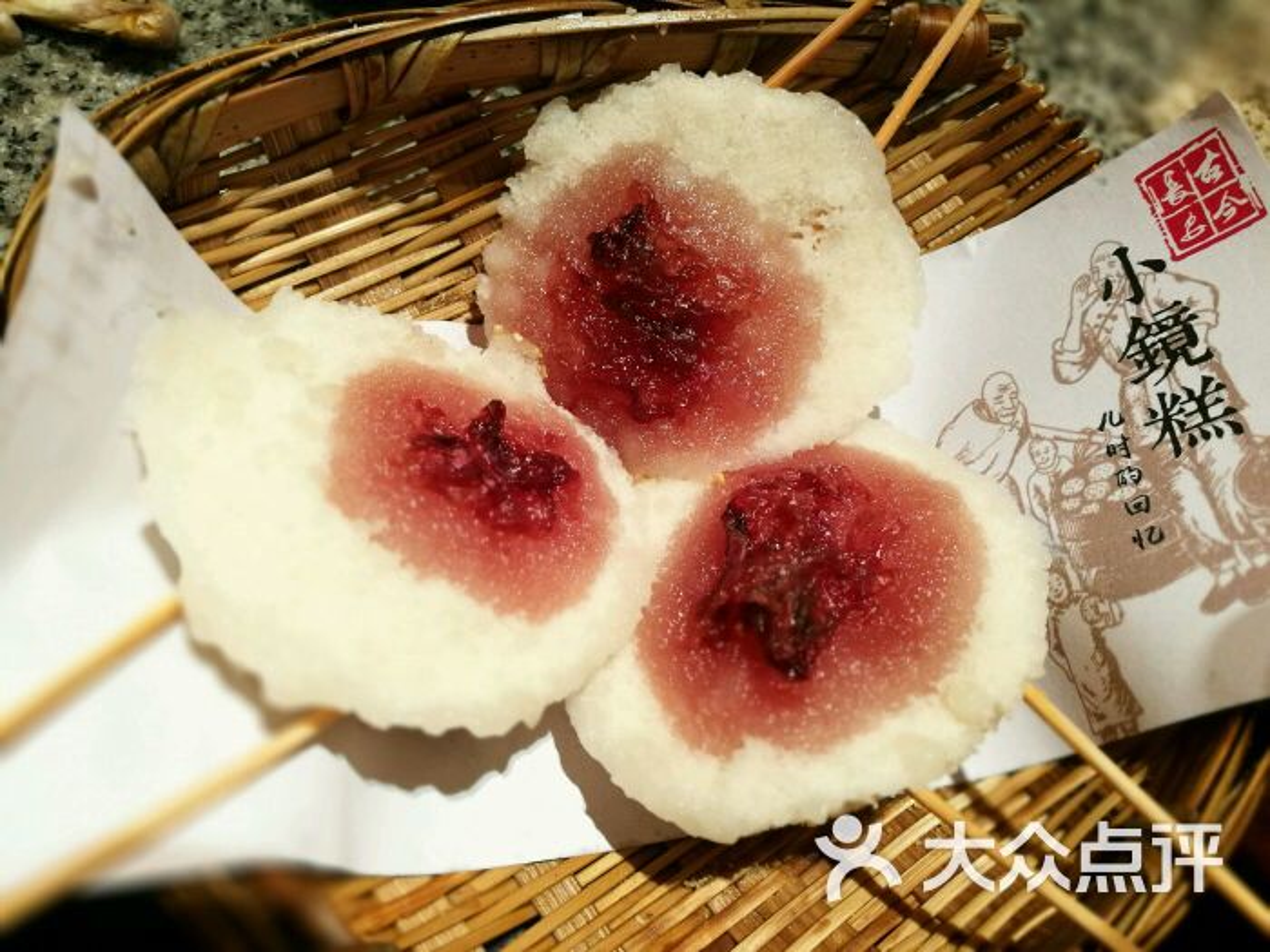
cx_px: 635
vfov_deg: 51.4
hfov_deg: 65.3
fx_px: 991
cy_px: 476
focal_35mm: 27
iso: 250
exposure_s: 1/33.3
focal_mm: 4.5
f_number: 4
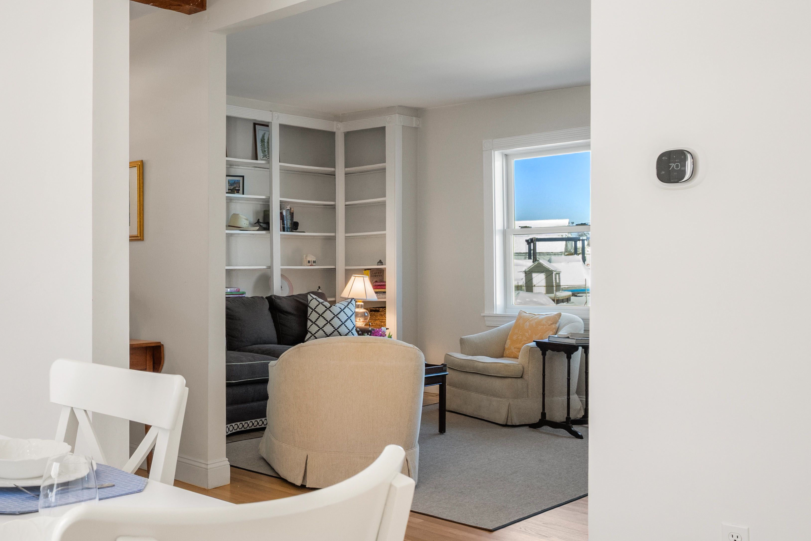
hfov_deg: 47.3
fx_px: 856
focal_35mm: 38
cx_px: 136
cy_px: 278
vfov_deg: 35.1
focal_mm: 15
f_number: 8
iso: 400
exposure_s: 1/20
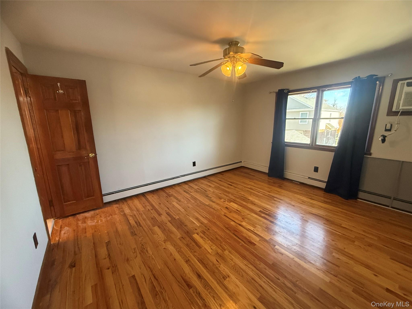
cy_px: 154
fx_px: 167
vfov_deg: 85.7
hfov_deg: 102.1
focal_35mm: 14
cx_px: 206
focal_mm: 2.22
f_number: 2.2
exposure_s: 1/120
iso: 640
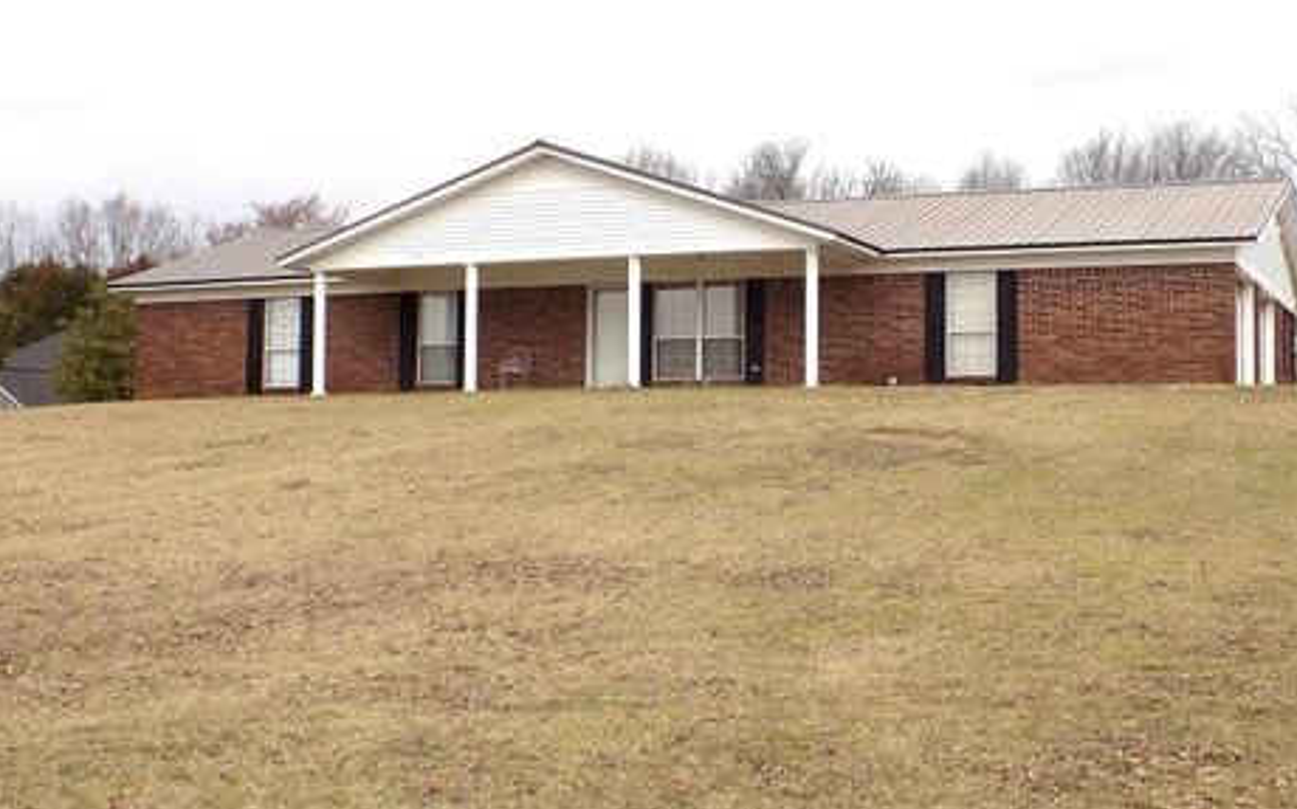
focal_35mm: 53
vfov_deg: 24.4
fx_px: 1873
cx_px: 632
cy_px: 436
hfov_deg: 38.2
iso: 80
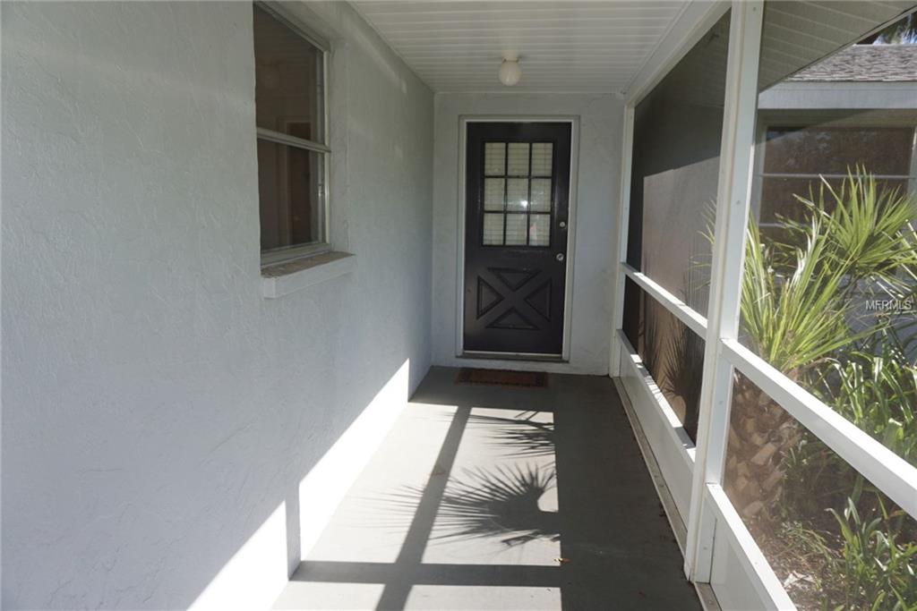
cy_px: 306
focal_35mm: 24
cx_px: 458
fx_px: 611
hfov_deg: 73.7
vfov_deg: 53.1
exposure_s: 1/160
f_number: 4.5
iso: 100
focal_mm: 16
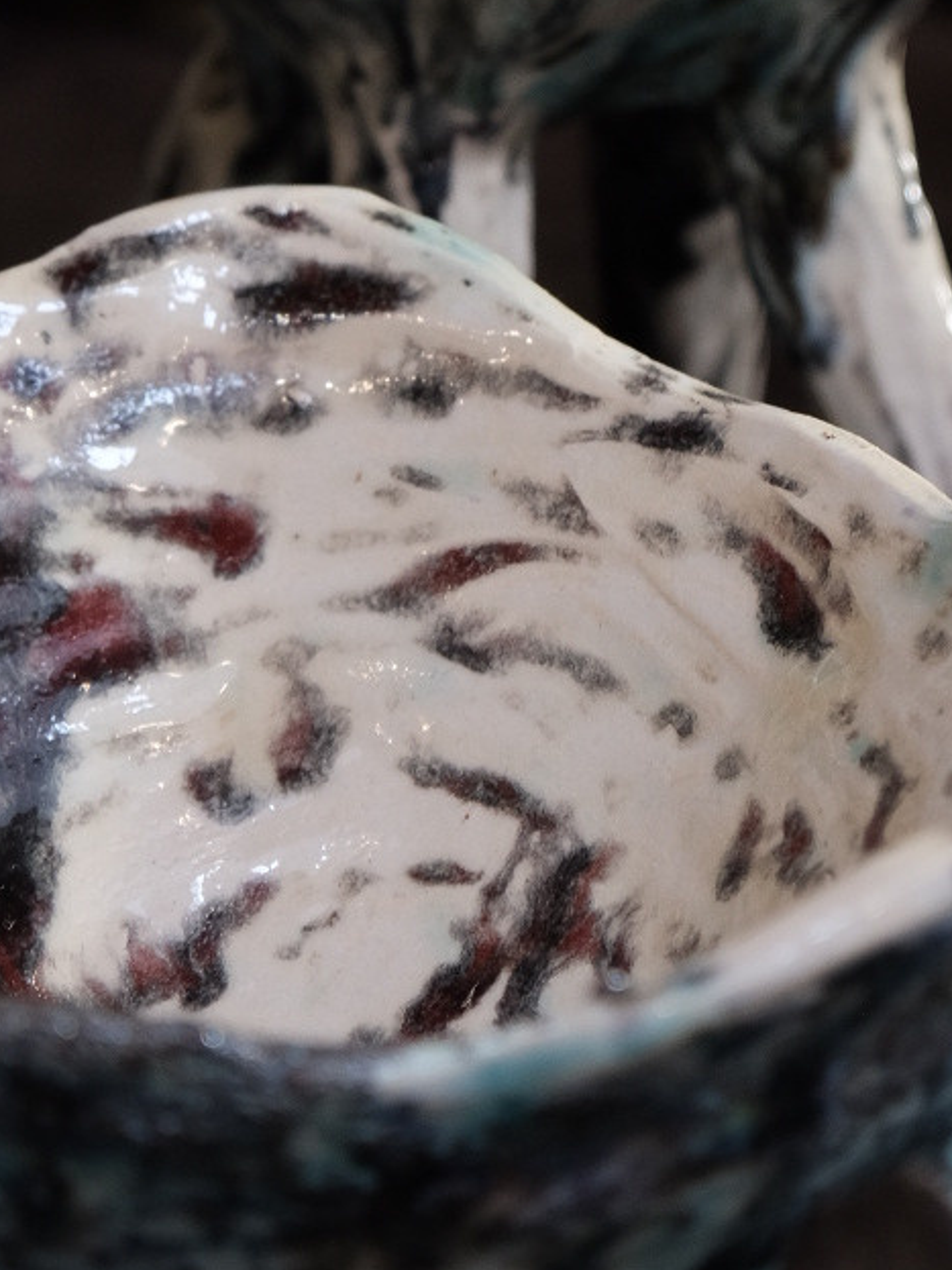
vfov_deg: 7.1
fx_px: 10161
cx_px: 204
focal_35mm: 277
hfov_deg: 5.4
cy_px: 151
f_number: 4
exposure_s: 1/30
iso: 800
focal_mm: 67.5
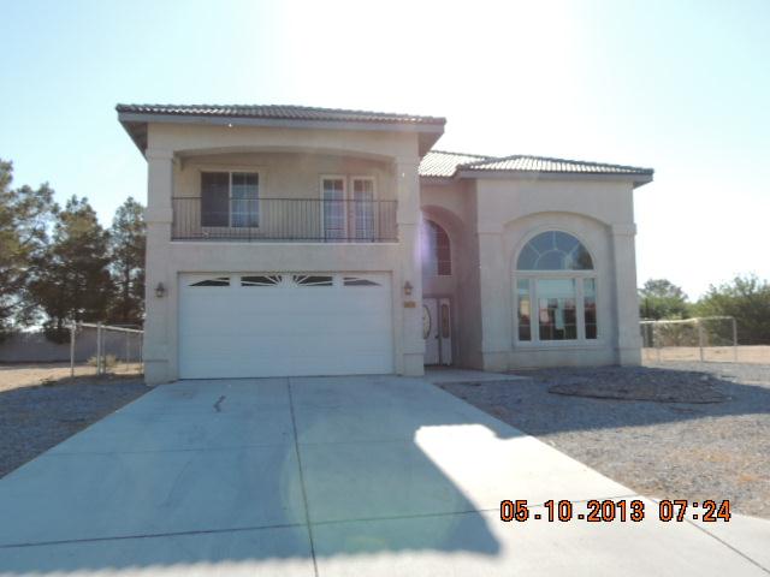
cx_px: 385
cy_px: 288
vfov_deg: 46.8
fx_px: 667
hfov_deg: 60.0
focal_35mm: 30
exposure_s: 1/1000
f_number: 3.1
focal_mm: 5.3
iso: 100
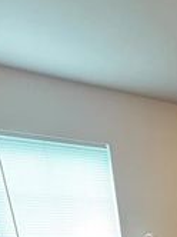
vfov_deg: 28.7
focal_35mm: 45
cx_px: 255
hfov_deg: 25.4
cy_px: 348
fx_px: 308
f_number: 2.2
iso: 640
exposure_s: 1/60
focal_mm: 2.22
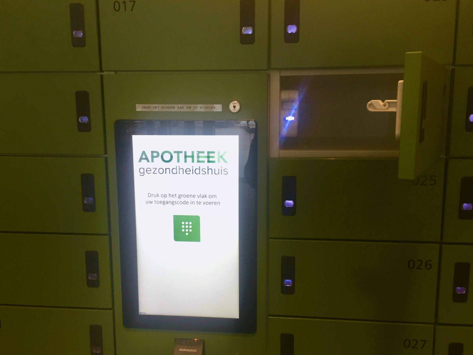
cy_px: 184
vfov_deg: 42.9
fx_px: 451
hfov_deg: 55.4
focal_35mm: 33
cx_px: 235
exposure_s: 1/33
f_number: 2.2
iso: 125
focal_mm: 4.15
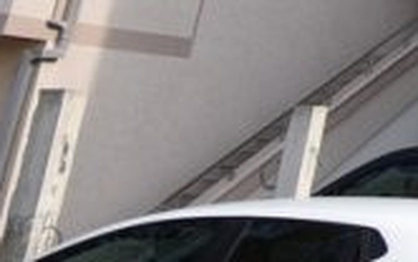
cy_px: -249
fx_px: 1072
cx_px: 1105
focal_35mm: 94
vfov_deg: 12.4
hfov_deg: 13.2
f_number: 4.5
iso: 100
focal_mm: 10
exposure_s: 1/250
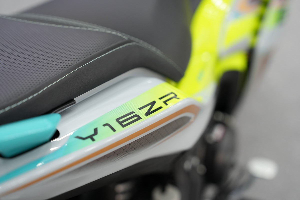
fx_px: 583
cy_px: 100
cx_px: 150
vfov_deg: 19.5
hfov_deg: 28.8
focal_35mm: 70
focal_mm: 70
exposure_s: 1/200
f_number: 3.5
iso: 1600
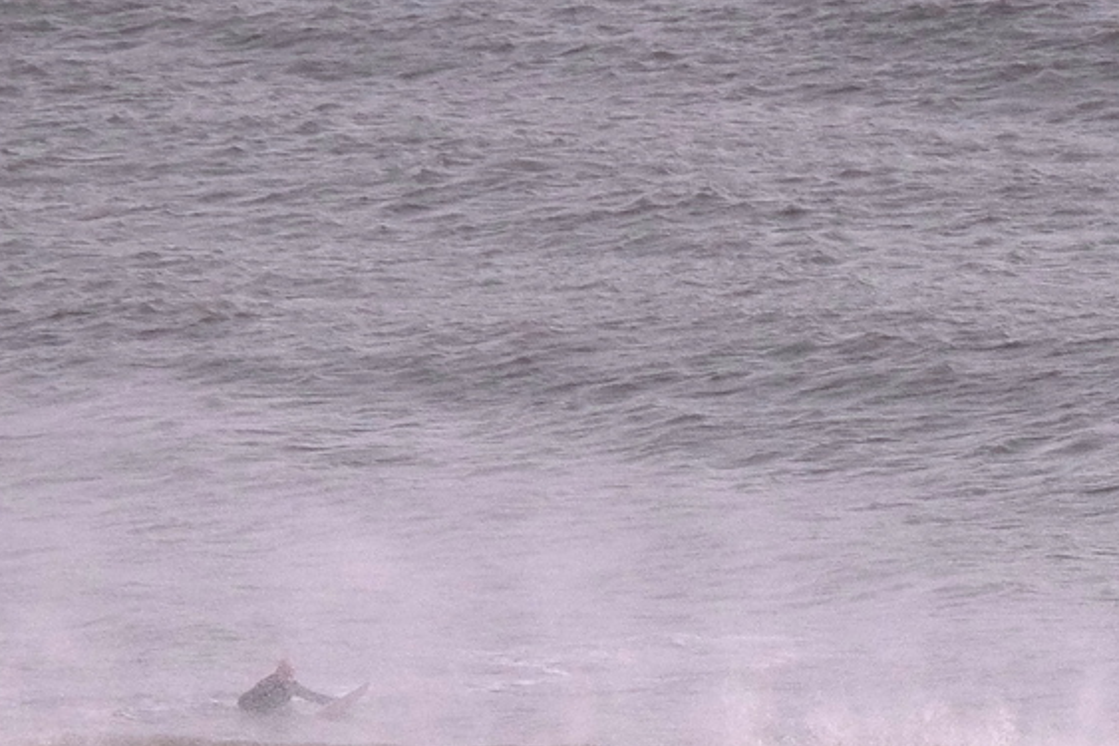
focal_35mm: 981
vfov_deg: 1.4
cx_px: 1433
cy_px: 799
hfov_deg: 2.1
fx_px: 30482
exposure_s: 1/1000
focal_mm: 230
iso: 1600
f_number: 11
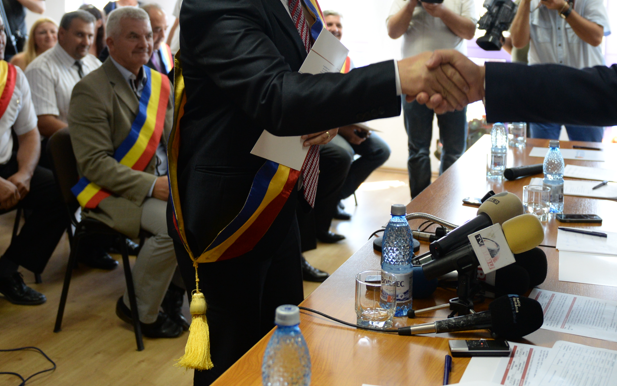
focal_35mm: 45
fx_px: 757
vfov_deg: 27.3
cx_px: 377
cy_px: 21
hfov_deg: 44.1
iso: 1250
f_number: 2.8
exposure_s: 1/160
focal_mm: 24
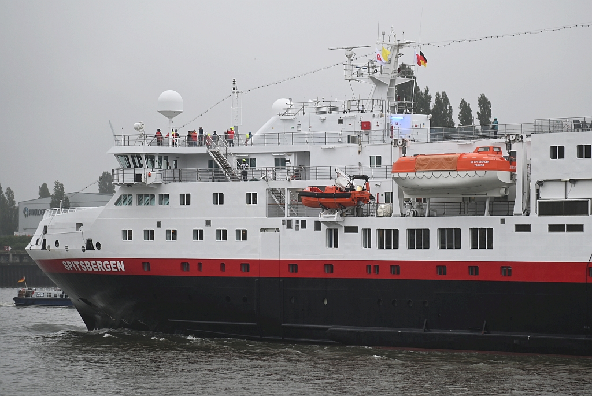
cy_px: 198
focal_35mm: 120
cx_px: 296
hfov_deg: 17.0
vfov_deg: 11.4
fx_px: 1975
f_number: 4
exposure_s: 1/500
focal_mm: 120
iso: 320
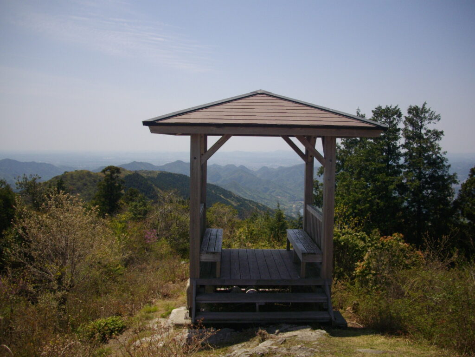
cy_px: 178
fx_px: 508
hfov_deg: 50.1
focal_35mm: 37
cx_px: 238
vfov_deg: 38.7
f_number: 5.6
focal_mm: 6.2
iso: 100
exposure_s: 1/640
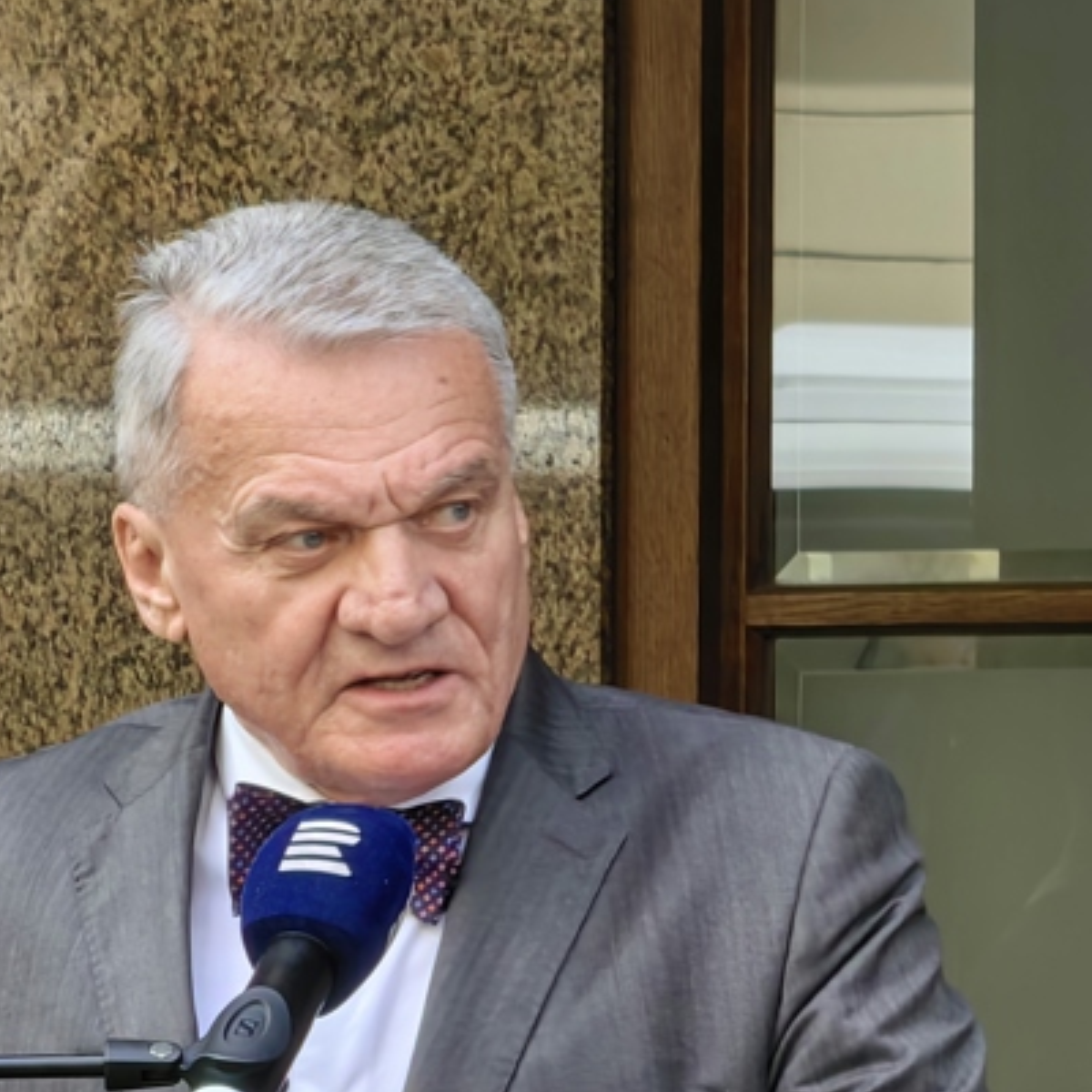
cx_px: 339
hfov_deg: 3.5
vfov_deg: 3.5
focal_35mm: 502
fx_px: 17917
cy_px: 923
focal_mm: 16.85
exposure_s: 1/98.5
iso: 64
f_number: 3.5
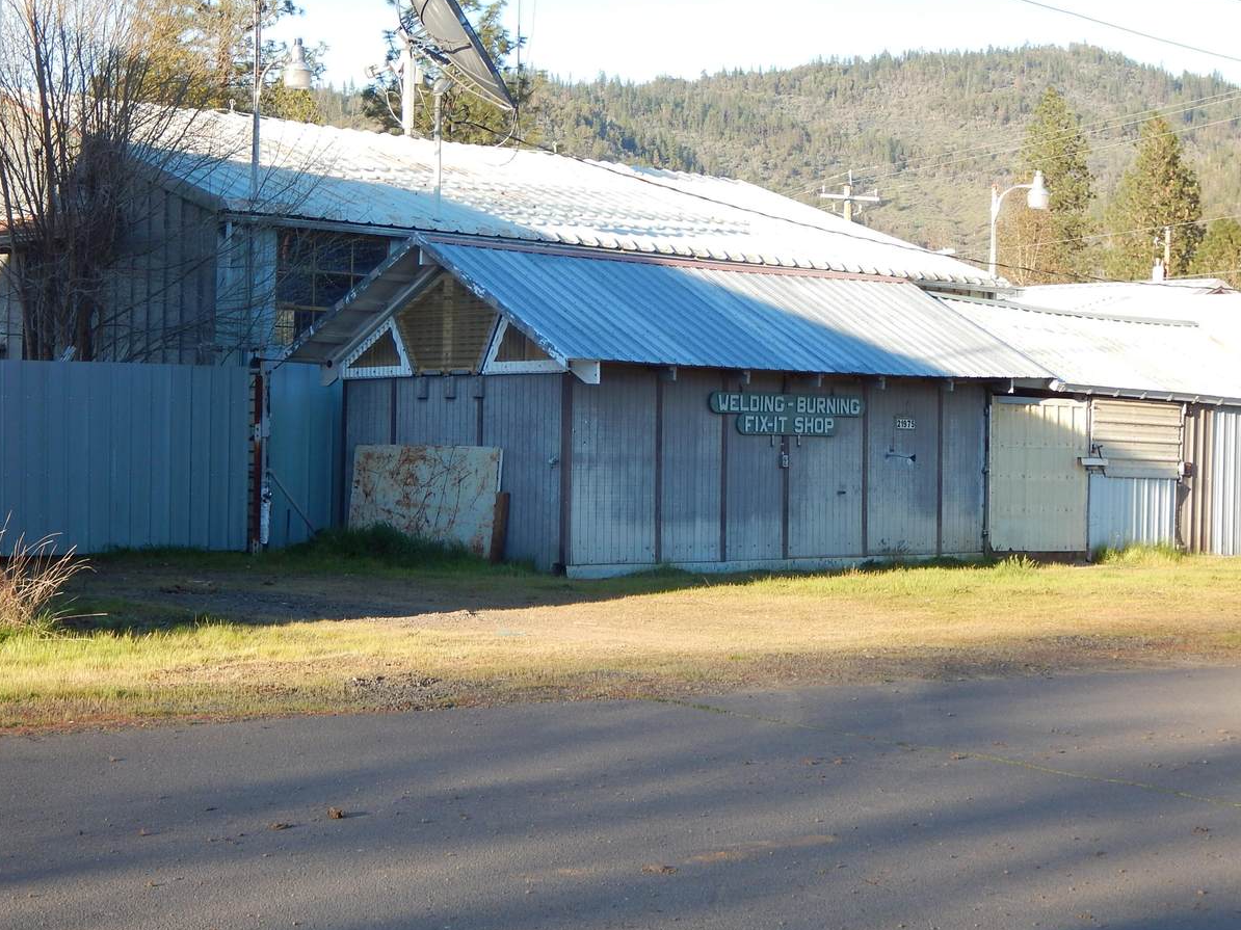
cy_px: 436
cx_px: 592
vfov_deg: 19.9
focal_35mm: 74
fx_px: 2652
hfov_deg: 26.3
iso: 125
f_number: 4.1
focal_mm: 12.3
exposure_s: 1/200
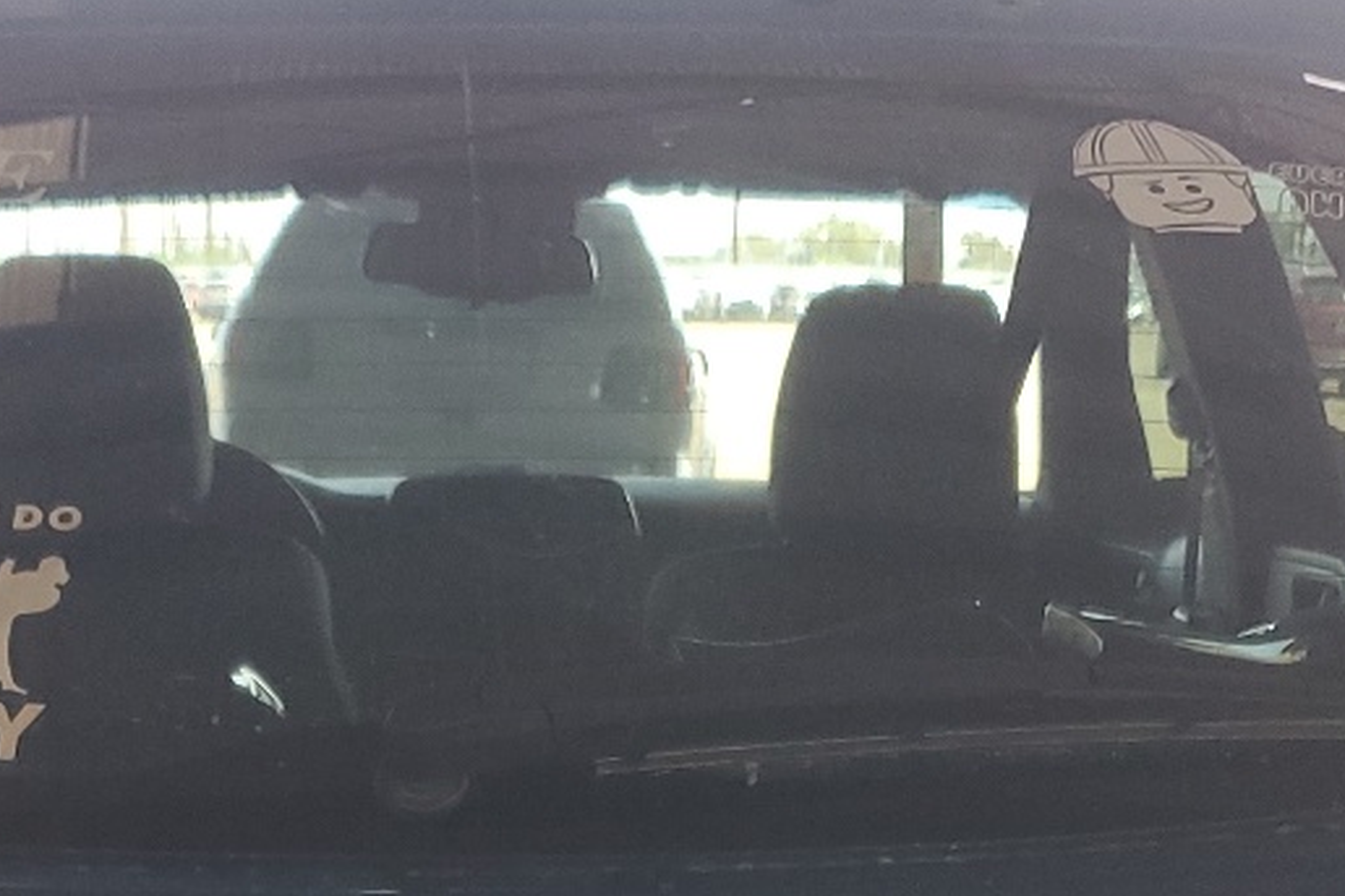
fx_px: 3137
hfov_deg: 24.1
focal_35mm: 84
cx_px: 460
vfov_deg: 15.2
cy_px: 1293
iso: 82
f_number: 1.5
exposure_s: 1/120
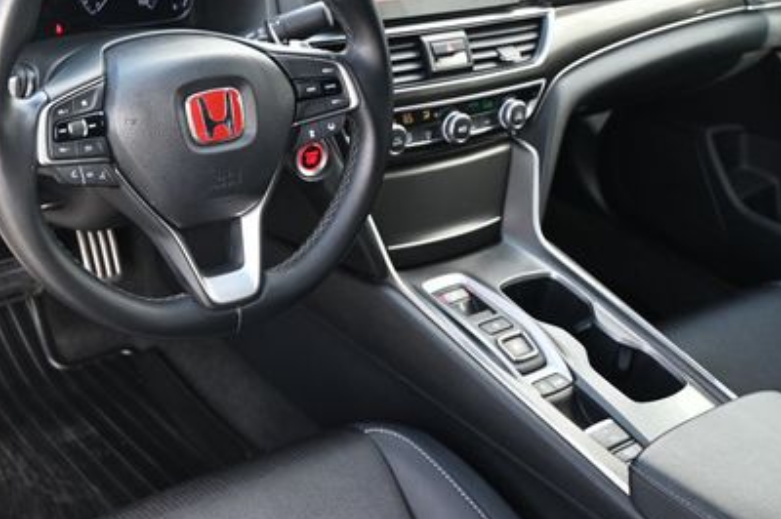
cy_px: 224
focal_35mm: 48
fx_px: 1040
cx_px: 260
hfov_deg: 40.6
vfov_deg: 28.0
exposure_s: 1/125
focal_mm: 20
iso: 560
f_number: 3.8
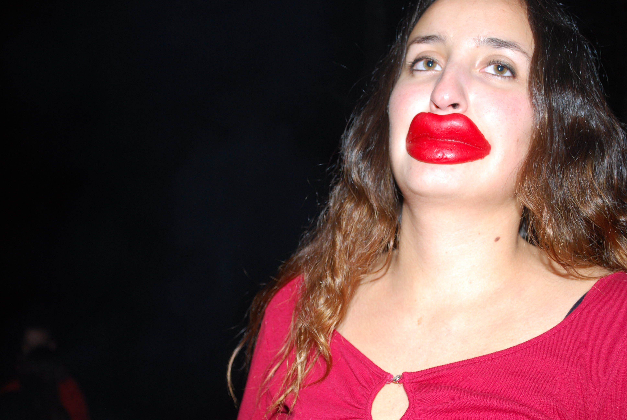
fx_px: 1046
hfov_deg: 33.4
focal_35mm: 60
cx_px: 314
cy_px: 210
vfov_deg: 22.7
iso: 200
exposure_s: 1/60
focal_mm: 40
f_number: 5.3
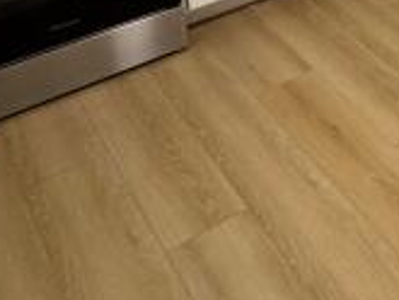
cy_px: -119
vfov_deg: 21.2
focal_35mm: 61
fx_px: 704
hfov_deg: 27.5
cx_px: 491
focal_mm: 2.22
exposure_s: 1/60
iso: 200
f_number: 2.2
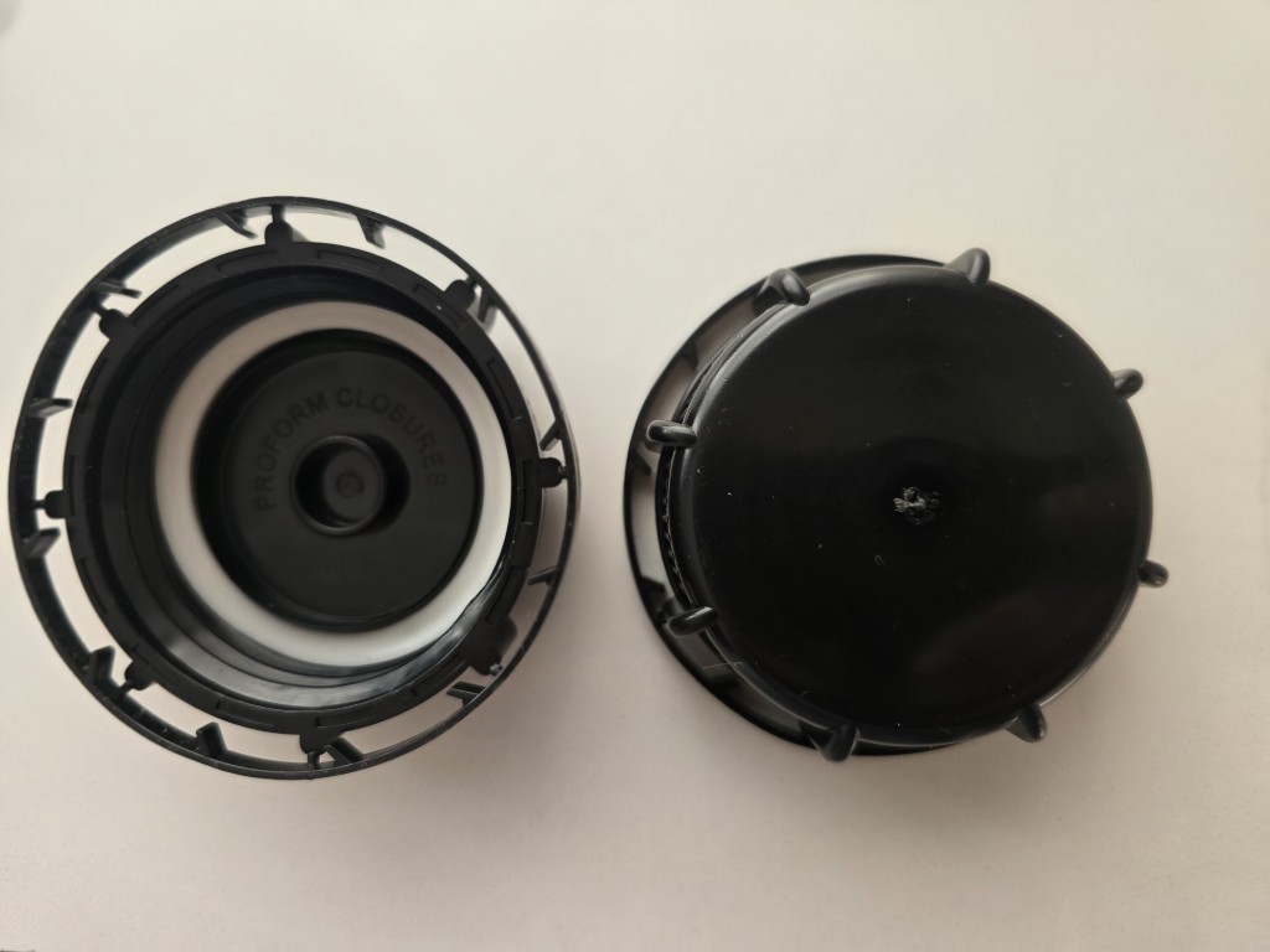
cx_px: 635
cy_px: 476
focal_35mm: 23
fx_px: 844
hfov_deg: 73.9
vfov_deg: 58.9
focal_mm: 6.3
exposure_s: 1/100
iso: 320
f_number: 1.7
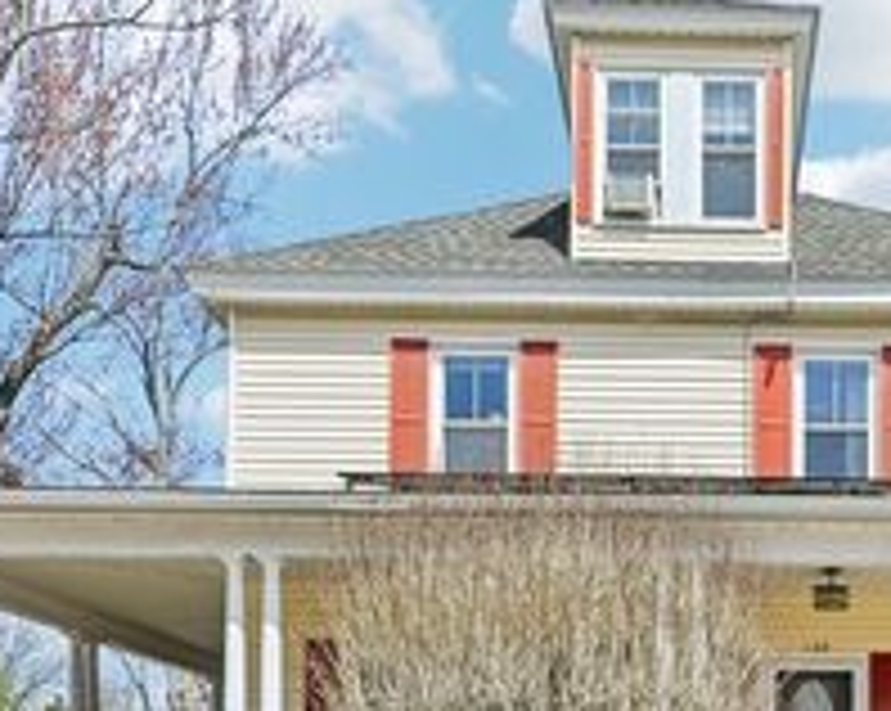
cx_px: 734
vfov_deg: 37.2
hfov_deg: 45.2
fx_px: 1001
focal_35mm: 38
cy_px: 605
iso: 400
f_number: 8
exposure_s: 1/1600
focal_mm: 16
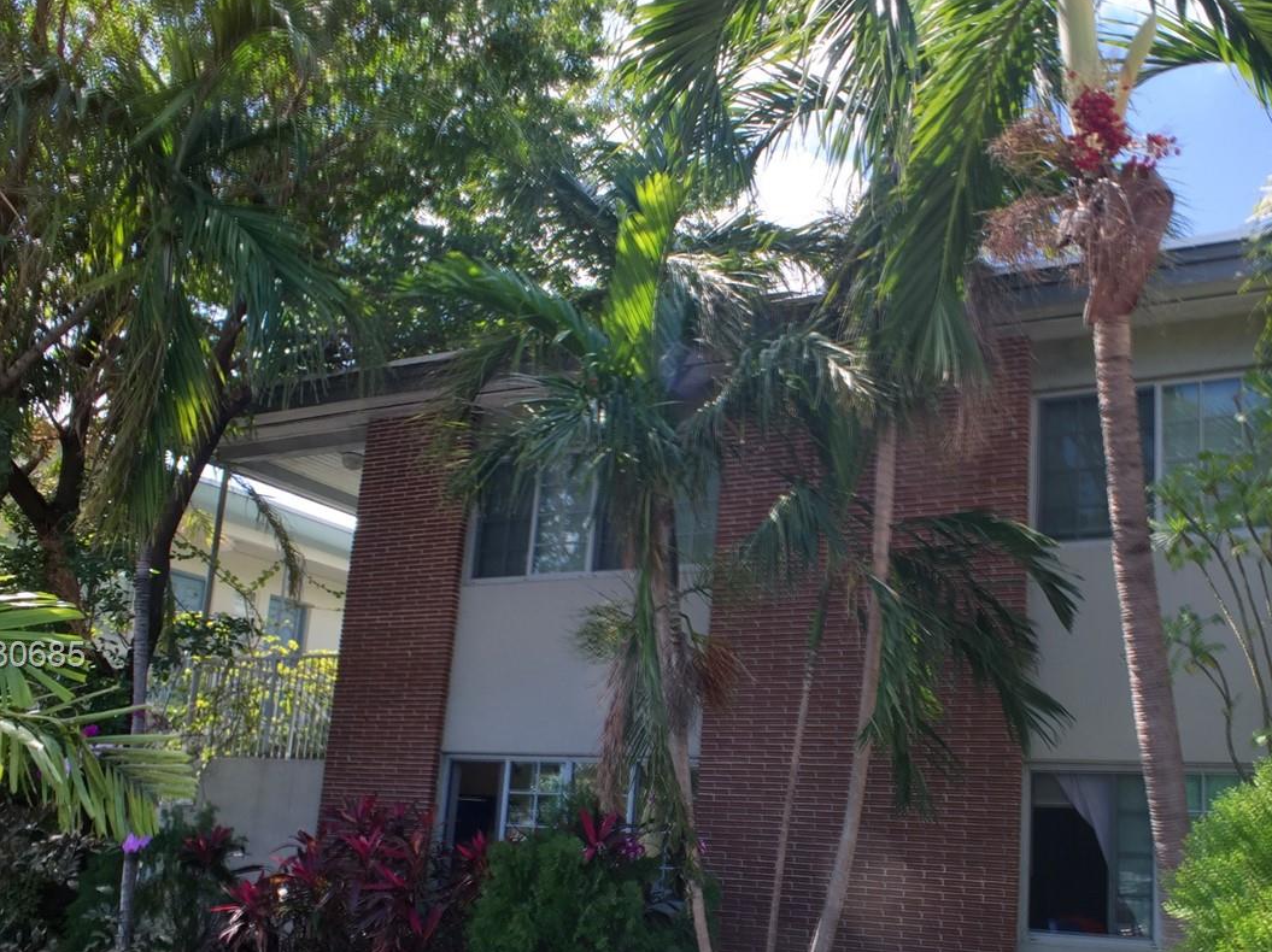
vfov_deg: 32.5
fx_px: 1616
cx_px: 867
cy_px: 657
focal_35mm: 44
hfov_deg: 42.3
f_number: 2.2
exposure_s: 1/989
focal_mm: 4.15
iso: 32
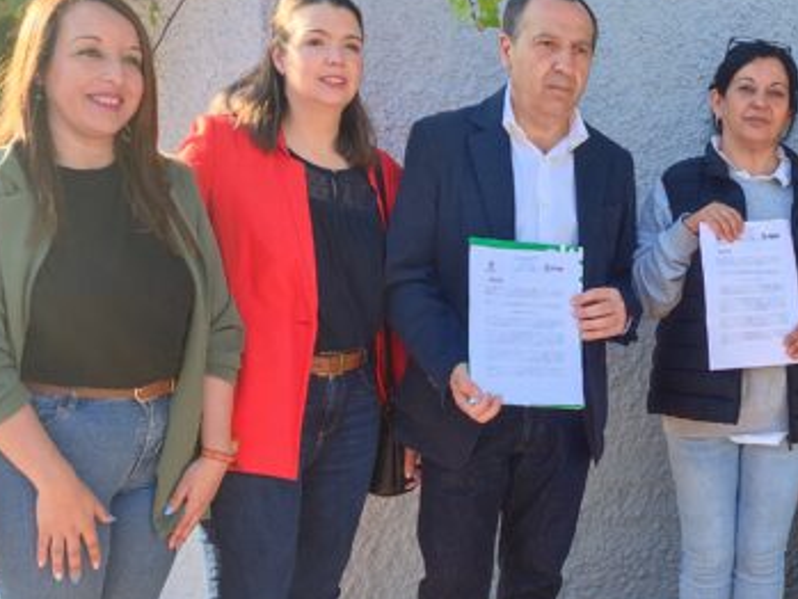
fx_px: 1268
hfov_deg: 32.9
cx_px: 734
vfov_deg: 26.5
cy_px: 369
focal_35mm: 55
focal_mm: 5.43
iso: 100
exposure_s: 1/625
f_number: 1.89
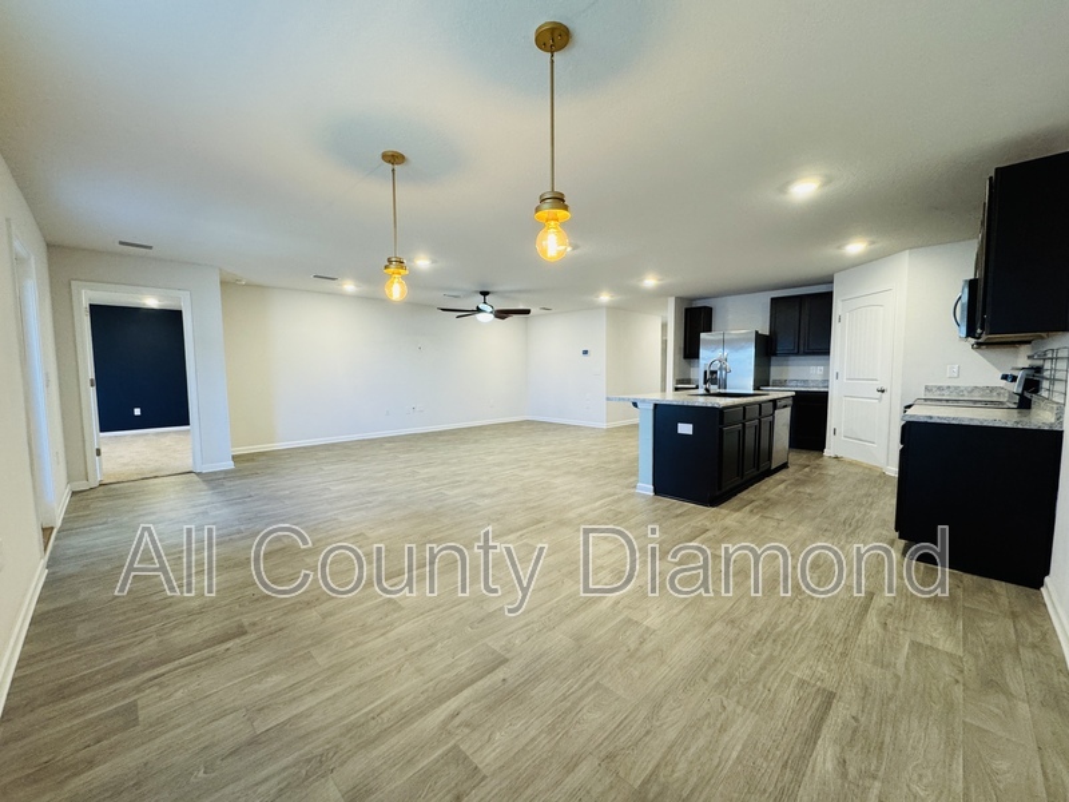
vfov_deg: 85.7
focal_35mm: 14
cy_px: 401
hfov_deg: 102.1
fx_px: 432
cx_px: 534
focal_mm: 2.22
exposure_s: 1/60
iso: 200
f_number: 2.2
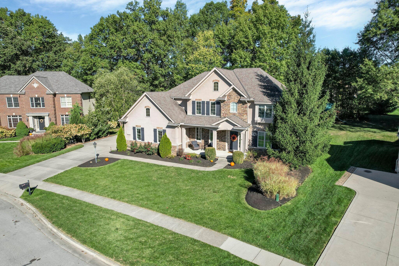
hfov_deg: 78.6
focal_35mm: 22
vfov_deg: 57.2
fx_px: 244
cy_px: 133
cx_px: 200
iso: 110
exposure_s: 1/1600
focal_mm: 8.38
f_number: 2.8
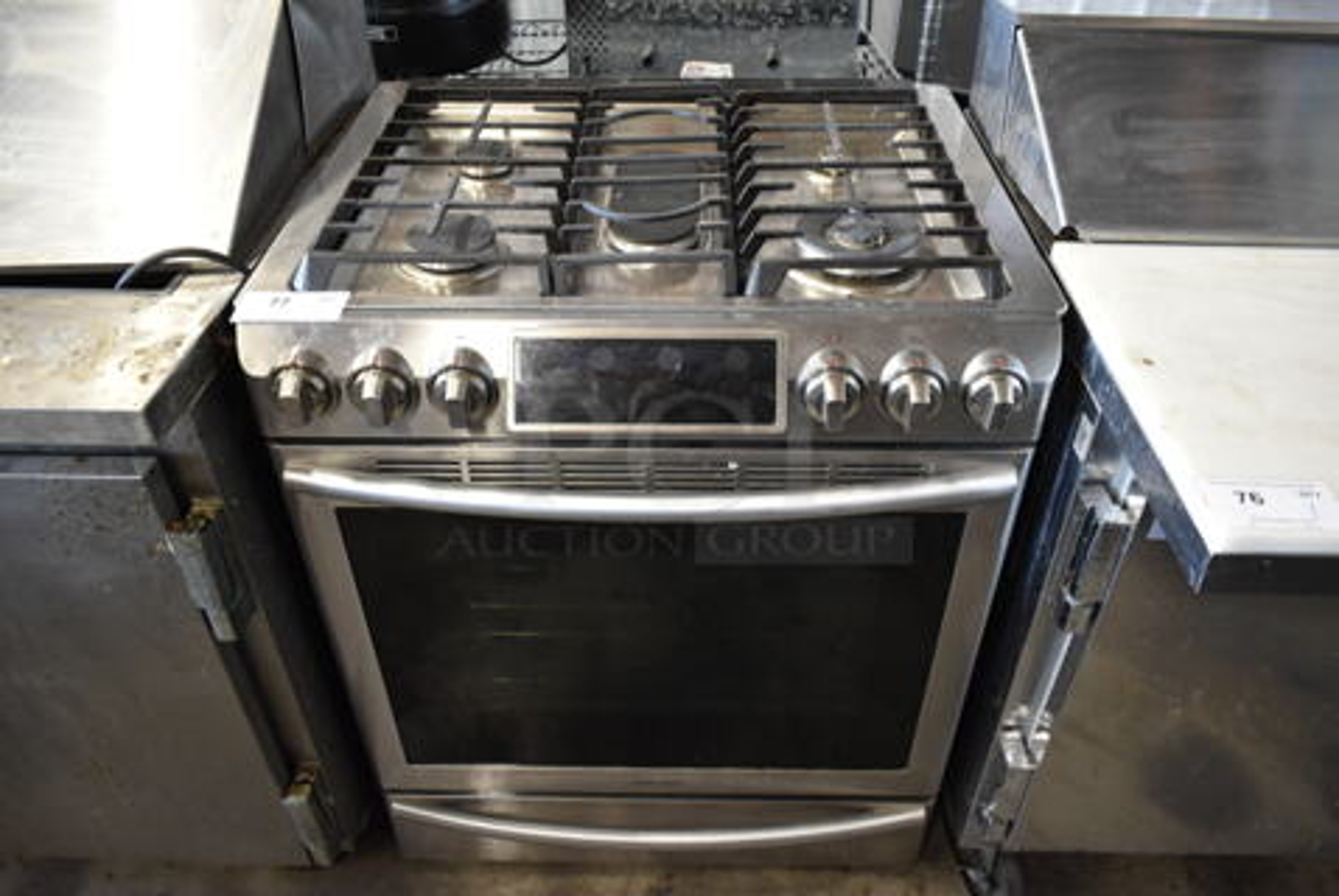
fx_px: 1005
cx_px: 670
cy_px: 448
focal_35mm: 27
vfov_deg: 48.1
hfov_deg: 67.3
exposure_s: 1/30
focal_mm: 18
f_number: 3.5
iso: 1100
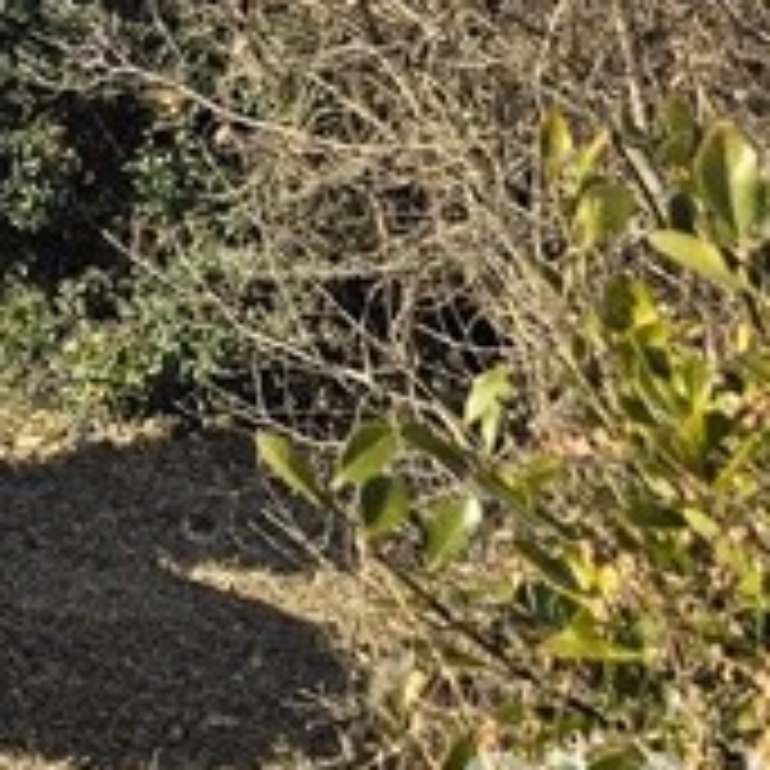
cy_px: -666
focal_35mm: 119
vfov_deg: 13.1
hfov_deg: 12.5
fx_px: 2995
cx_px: -887
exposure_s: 1/662
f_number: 1.7
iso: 12
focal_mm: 6.3
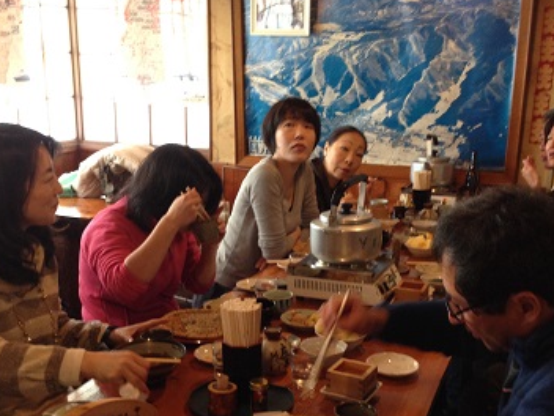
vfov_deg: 31.3
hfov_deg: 41.2
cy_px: 266
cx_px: 264
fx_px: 736
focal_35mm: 46
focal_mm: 4.12
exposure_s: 1/20
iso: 125
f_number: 2.4
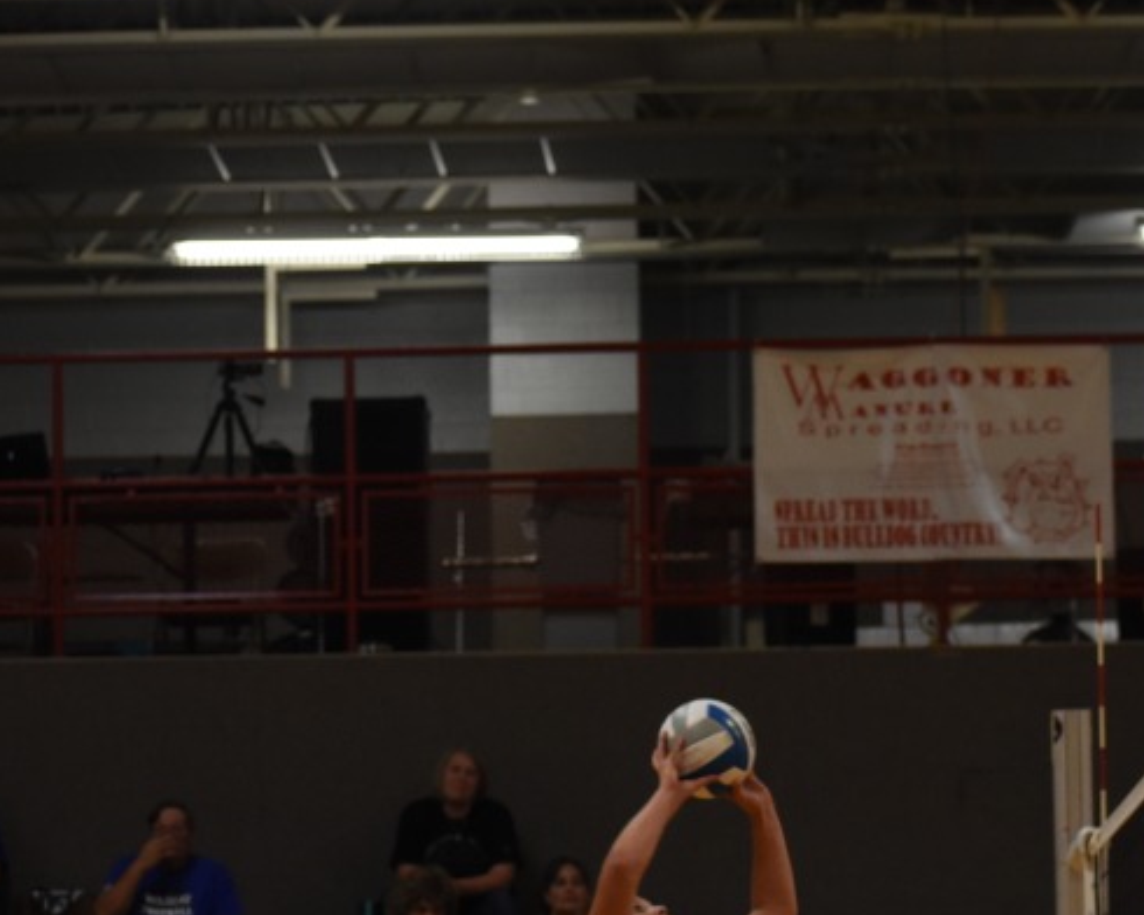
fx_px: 5451
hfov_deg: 12.0
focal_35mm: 161
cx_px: 735
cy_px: 549
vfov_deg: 9.6
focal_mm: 70
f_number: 4.5
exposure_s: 1/400
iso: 2000
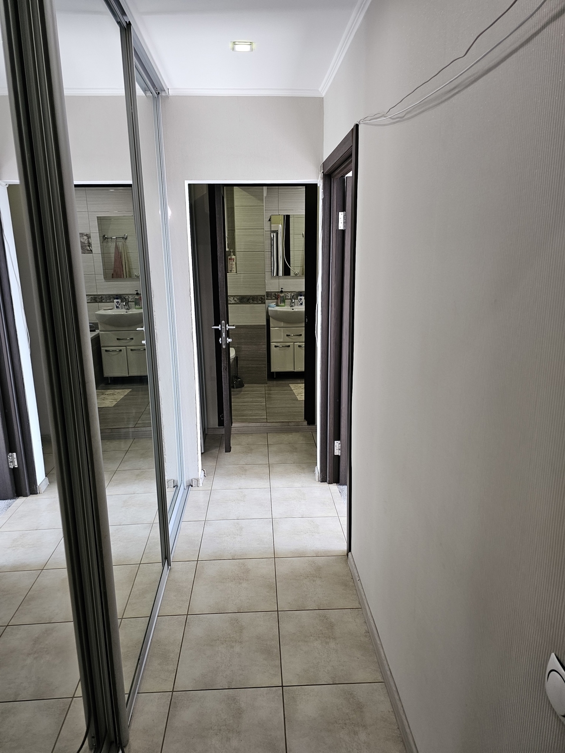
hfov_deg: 58.9
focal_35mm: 23
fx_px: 501
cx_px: 282
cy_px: 376
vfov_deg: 73.9
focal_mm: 6.3
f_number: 1.7
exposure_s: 1/100
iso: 160
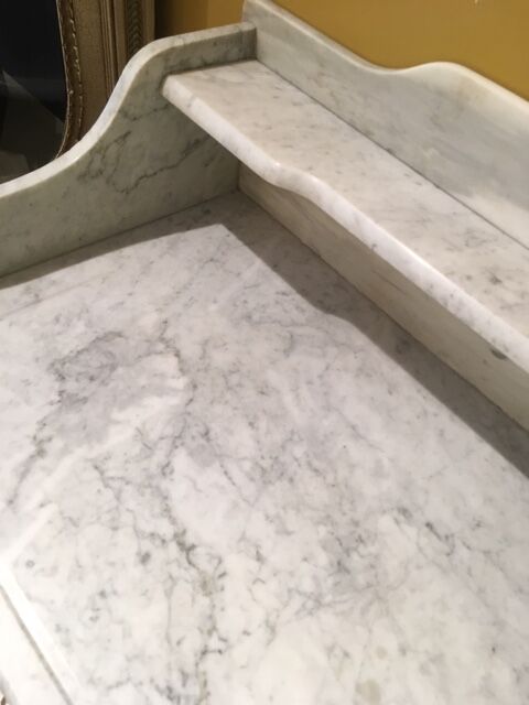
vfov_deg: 61.7
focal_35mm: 29
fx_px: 591
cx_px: 264
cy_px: 352
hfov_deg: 48.2
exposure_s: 1/33
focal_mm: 4.15
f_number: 2.2
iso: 50
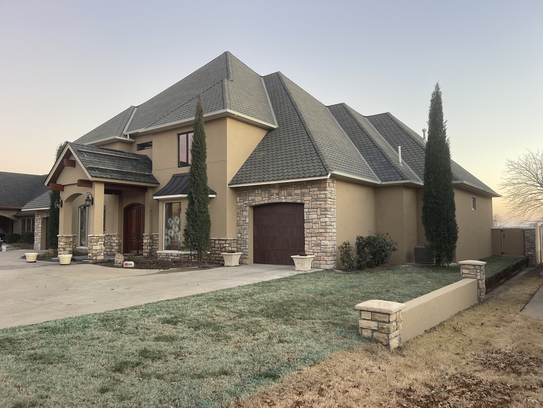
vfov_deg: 54.9
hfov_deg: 69.4
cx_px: 272
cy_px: 204
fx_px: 392
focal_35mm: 25
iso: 125
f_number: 1.6
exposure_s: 1/121
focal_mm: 5.1
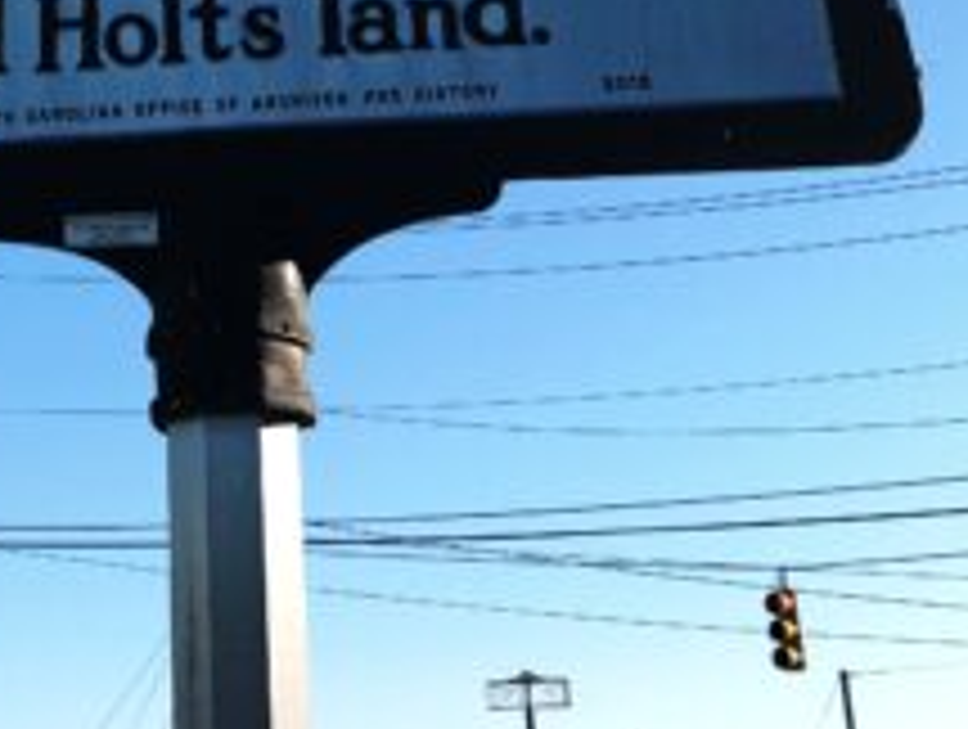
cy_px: -238
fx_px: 2185
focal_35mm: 78
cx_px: 203
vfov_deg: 17.7
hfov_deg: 24.6
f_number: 1.8
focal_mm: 3.99
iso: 20
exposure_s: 1/827
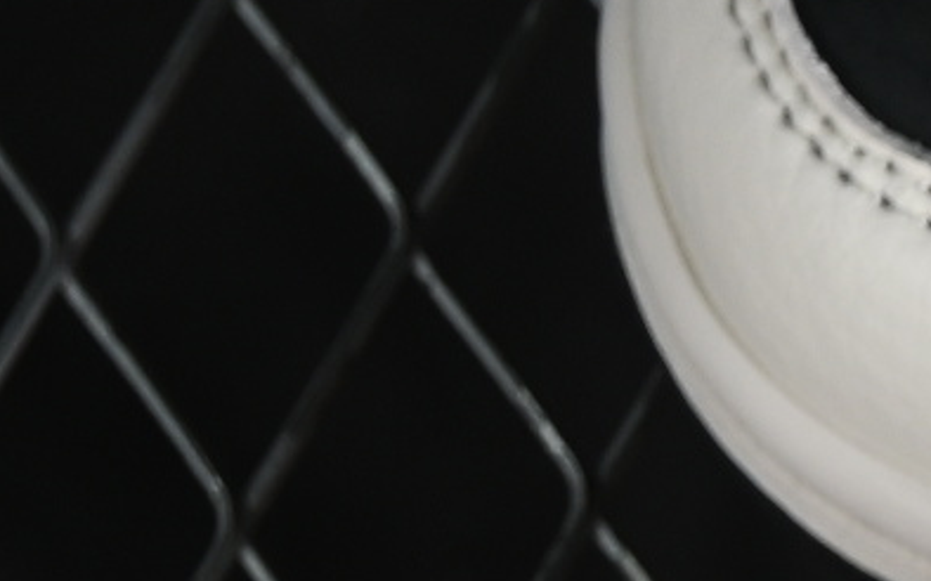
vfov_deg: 2.4
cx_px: 3171
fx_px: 13697
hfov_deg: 3.7
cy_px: 418
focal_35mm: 540
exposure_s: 1/80
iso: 160
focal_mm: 50
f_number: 7.1
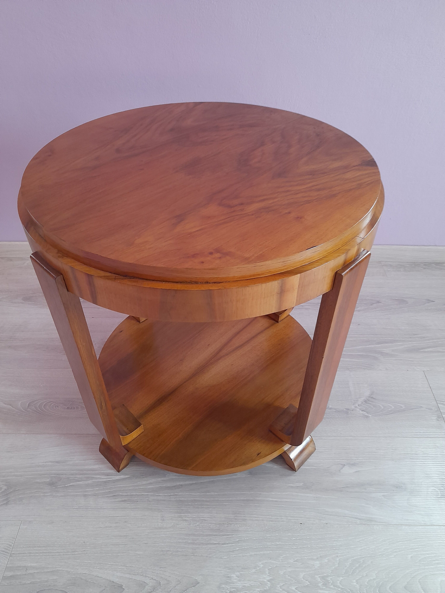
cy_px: 296
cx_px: 222
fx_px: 429
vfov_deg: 69.4
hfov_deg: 54.9
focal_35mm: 25
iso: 320
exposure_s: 1/30
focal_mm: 4.6
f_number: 2
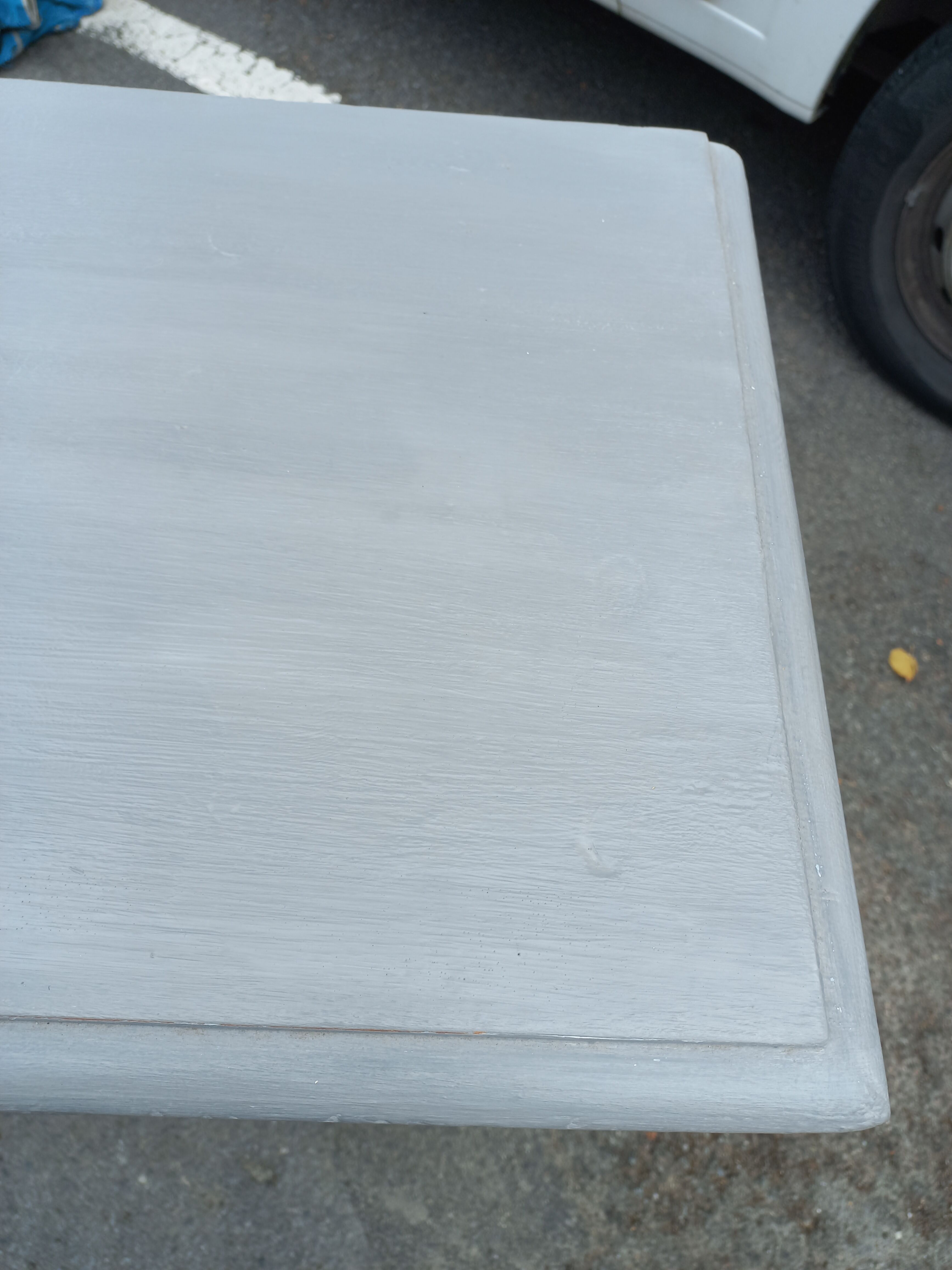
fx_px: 917
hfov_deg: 54.9
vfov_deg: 69.4
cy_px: 635
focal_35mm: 25
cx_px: 476
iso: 25
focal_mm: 4.6
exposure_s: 1/231
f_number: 1.8
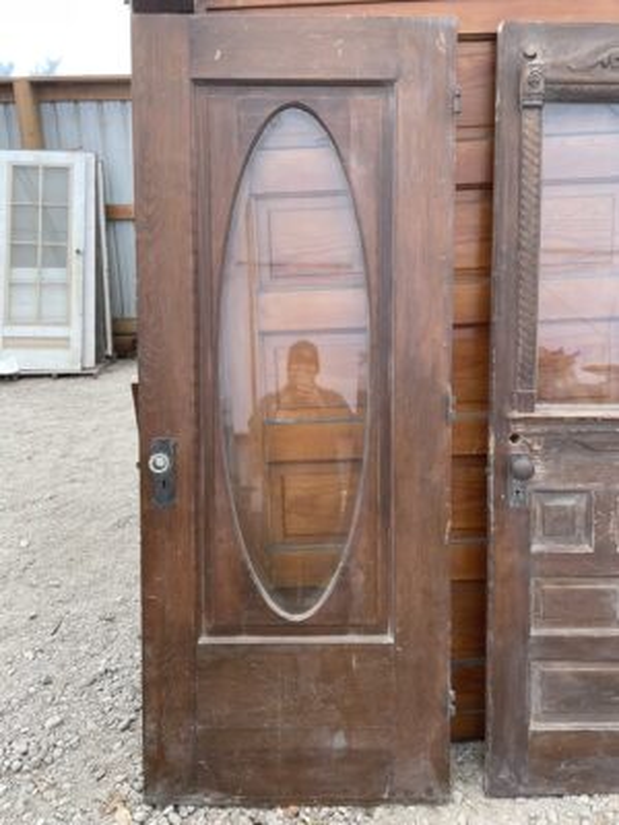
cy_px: 412
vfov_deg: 67.3
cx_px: 310
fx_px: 620
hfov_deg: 53.1
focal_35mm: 26
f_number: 1.6
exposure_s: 1/121
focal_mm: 4.2
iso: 50
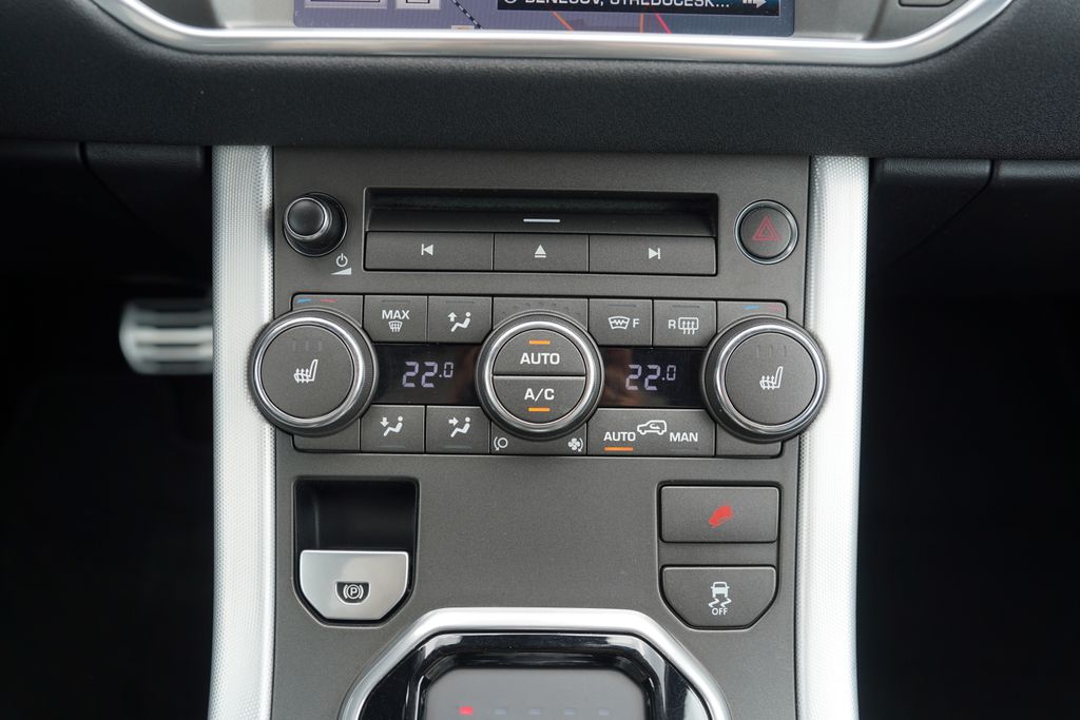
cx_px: 540
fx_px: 900
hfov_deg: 61.9
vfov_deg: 43.6
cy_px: 360
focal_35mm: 30
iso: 100
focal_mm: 30
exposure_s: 1/60
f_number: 4
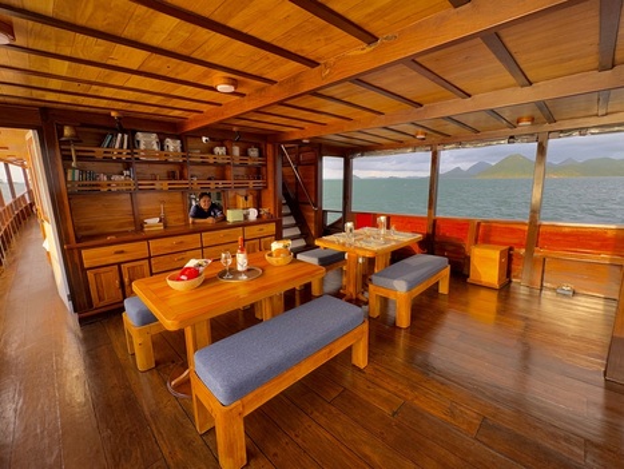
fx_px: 253
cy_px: 234
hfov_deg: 102.0
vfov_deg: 85.8
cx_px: 312
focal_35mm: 14
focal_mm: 2.22
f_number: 2.2
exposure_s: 1/99
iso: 64
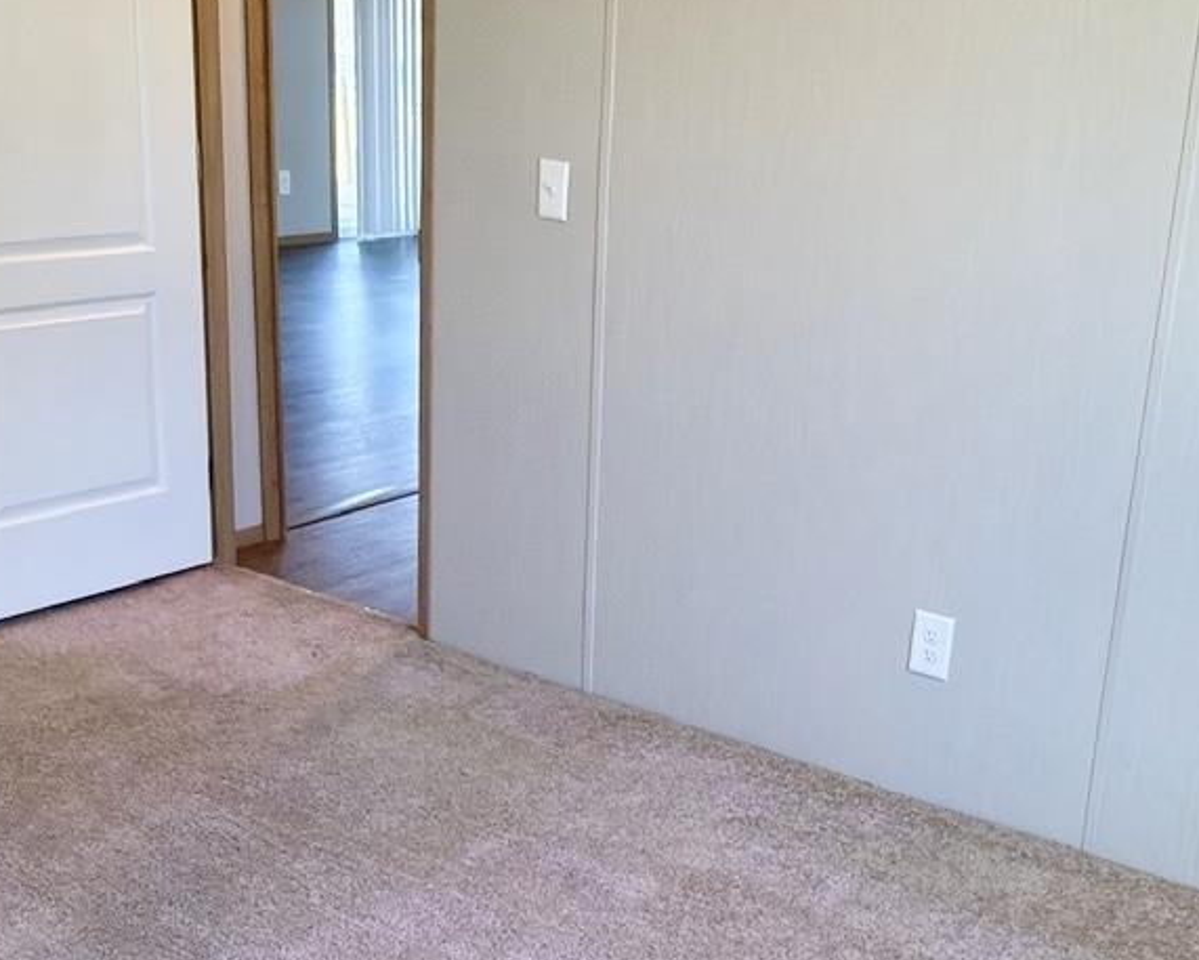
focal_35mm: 49
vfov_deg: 30.7
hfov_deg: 37.7
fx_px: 1739
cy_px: 624
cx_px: 777
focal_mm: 2.22
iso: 64
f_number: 2.2
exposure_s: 1/40
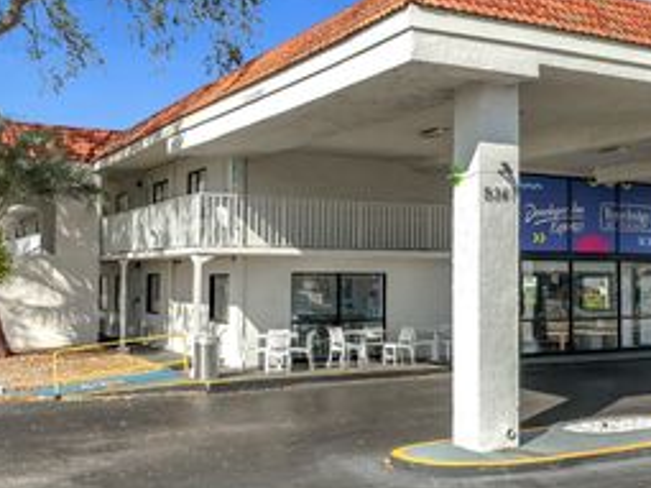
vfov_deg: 30.9
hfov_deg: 39.7
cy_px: 255
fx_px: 883
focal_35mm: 47
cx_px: 460
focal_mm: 12.29
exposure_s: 1/2500
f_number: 2.8
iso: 120
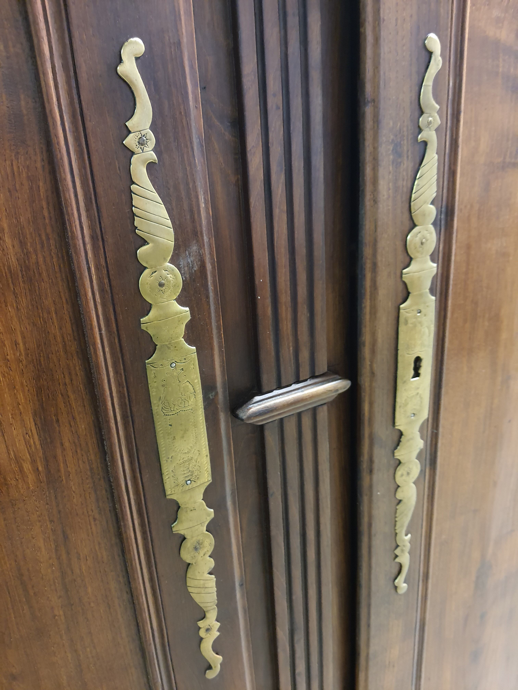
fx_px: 519
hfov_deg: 53.1
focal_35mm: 26
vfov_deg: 67.3
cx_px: 259
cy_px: 345
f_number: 1.7
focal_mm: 4.32
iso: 400
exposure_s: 1/14
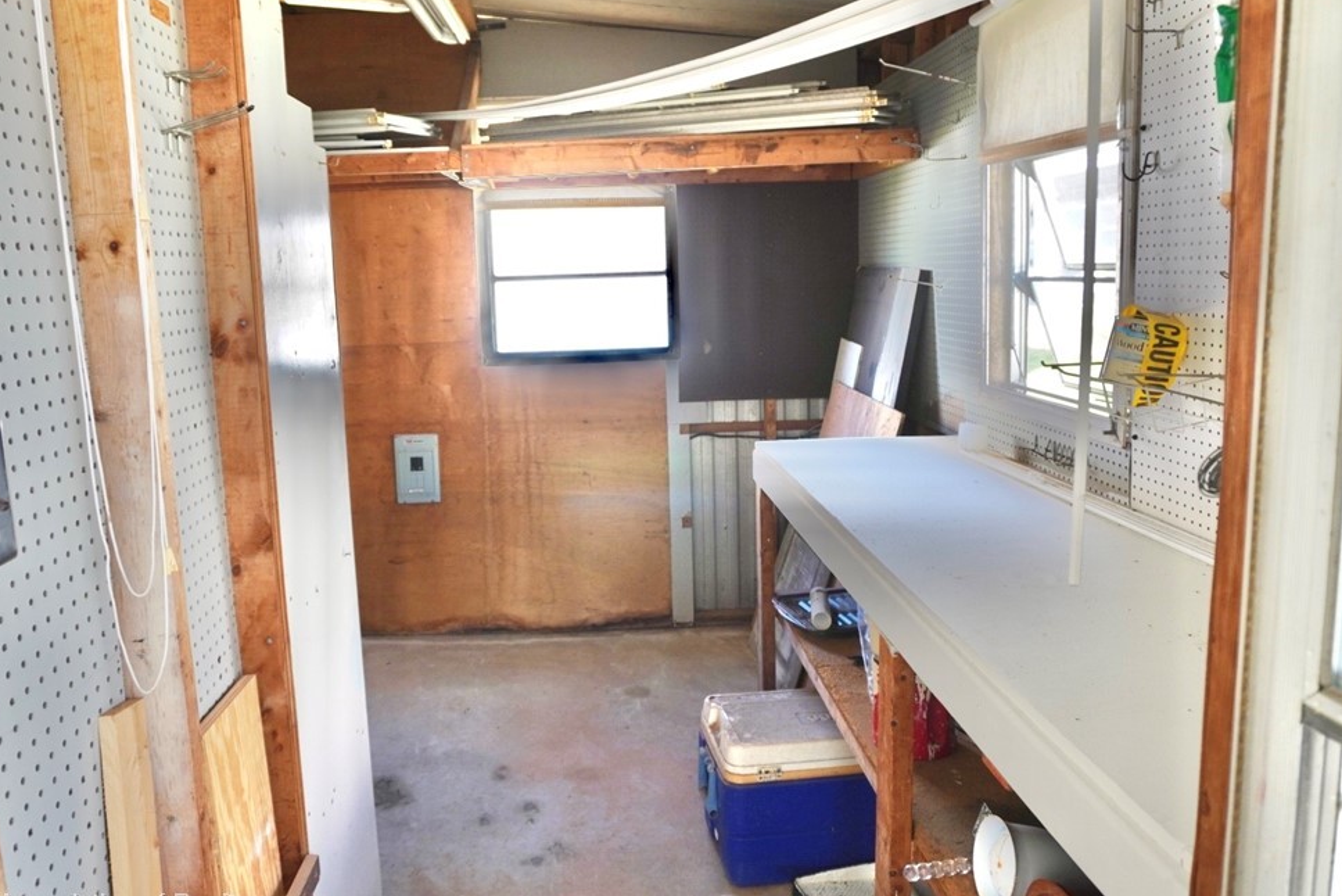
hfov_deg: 64.3
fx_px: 1065
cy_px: 423
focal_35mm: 29
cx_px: 618
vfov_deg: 45.6
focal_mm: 17
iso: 320
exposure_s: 1/60
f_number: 4
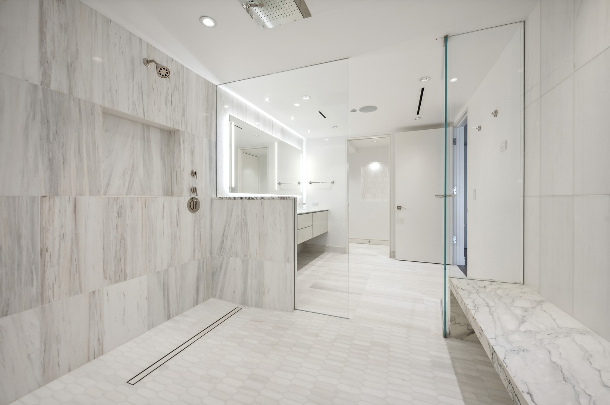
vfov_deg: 81.1
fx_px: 237
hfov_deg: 104.3
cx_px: 305
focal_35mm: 14
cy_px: 202
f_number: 8
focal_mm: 14
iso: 400
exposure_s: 1/40
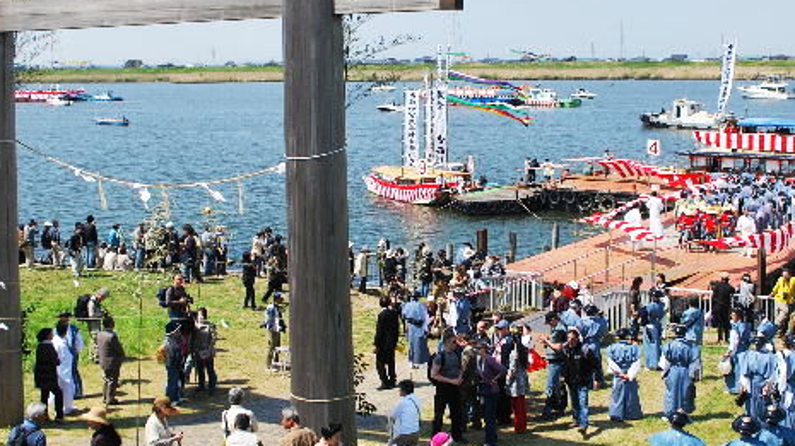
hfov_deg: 37.7
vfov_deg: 21.7
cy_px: 126
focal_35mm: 55
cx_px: 472
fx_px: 1159
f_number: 8
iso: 100
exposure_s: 1/250
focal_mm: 22
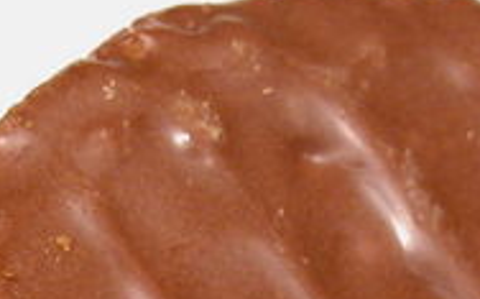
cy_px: 690
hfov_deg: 5.6
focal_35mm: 375
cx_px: 202
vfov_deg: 3.5
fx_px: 4900
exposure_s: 1/37.3
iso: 100
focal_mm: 21
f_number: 5.5
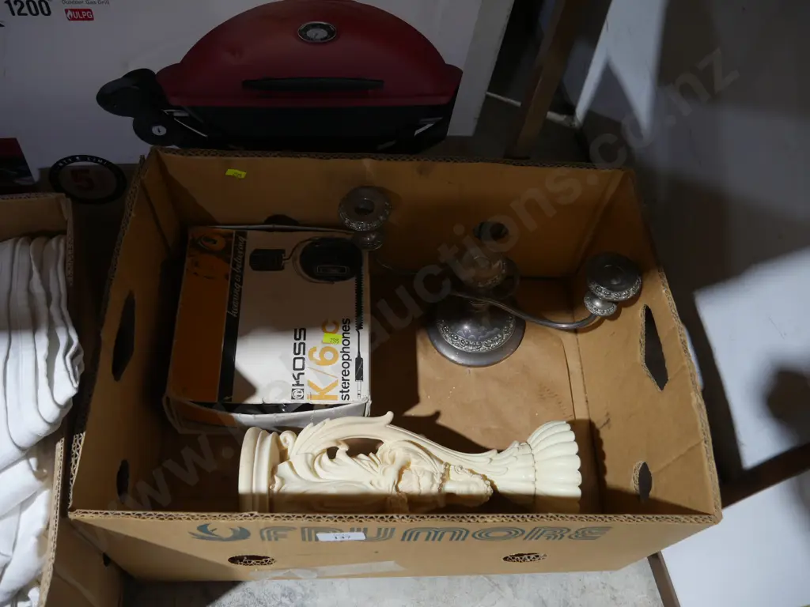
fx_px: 655
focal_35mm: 28
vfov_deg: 49.7
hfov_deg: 63.4
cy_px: 304
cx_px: 405
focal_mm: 14
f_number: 3.5
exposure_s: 1/60
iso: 640
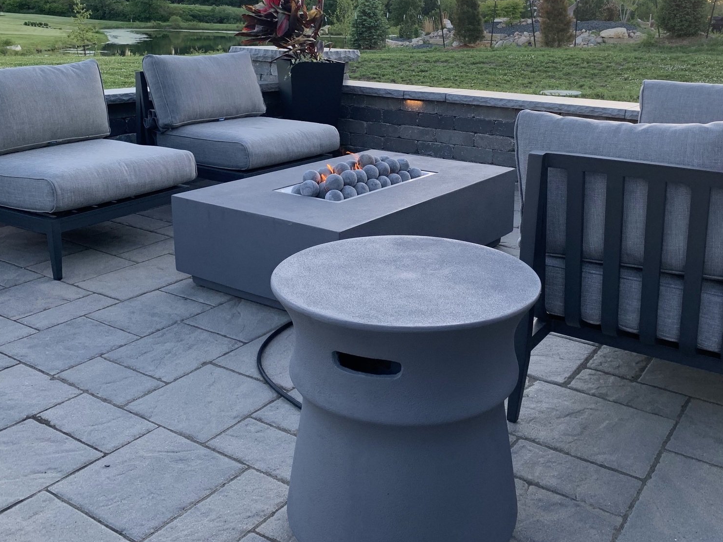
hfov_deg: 52.5
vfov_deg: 40.3
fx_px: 731
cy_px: 187
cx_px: 413
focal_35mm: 35
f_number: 1.8
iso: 25
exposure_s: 1/200
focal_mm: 4.25
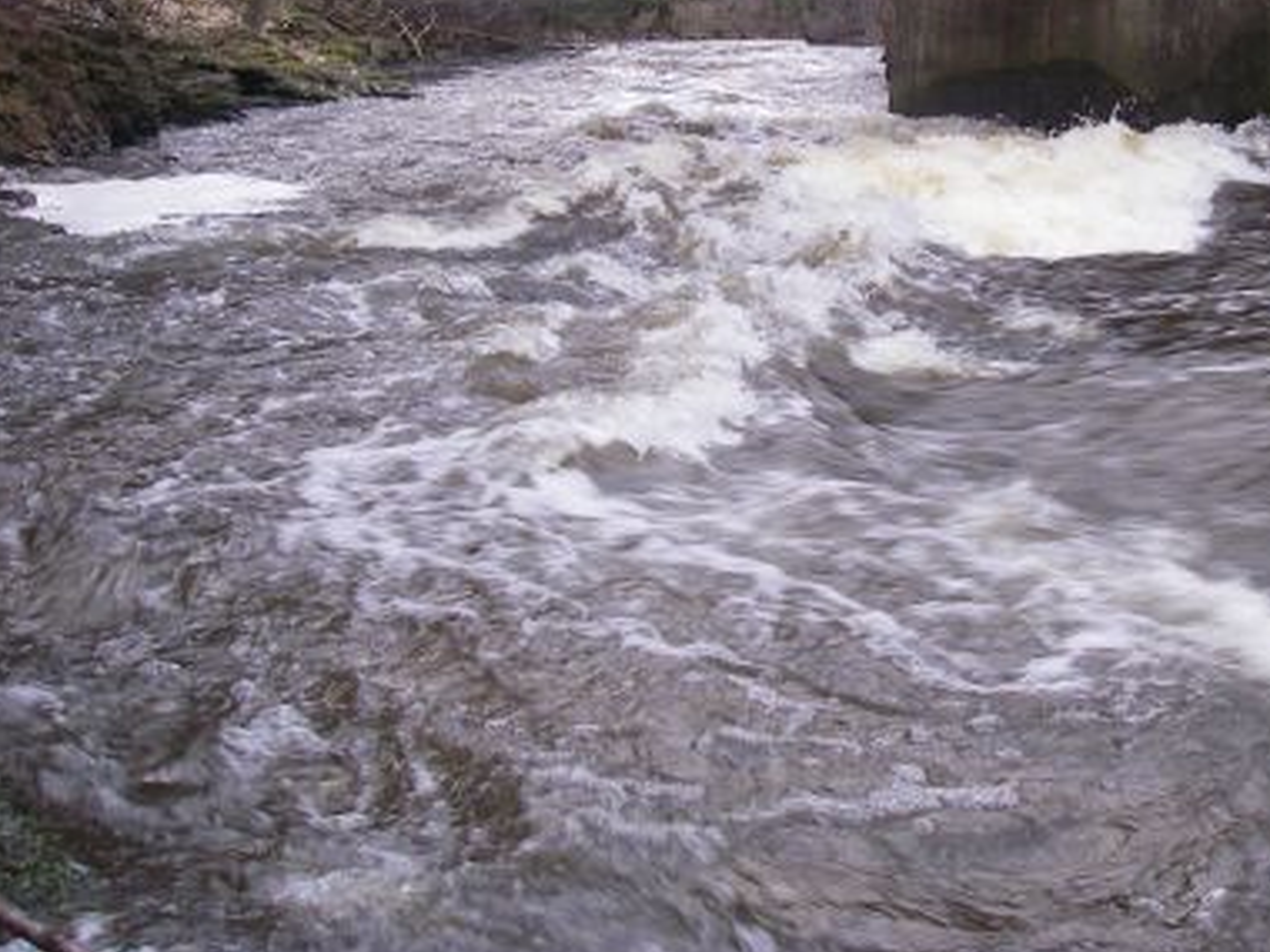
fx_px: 2201
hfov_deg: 31.7
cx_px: 932
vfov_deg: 24.1
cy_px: 224
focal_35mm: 60
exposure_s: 1/50
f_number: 3.3
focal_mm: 6.3
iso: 64
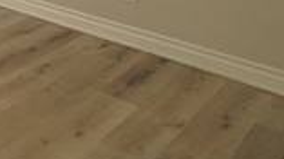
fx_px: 482
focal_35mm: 64
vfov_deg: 15.0
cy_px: -167
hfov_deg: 26.0
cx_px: -119
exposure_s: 1/60
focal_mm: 10
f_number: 8
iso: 800
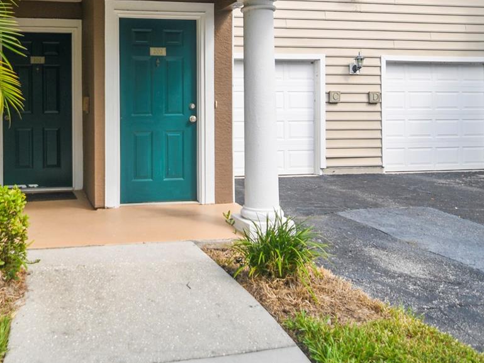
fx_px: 447
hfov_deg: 54.4
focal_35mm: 32
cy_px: 94
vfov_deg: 42.9
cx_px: 126
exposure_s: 1/320
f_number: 2.8
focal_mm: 11
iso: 100
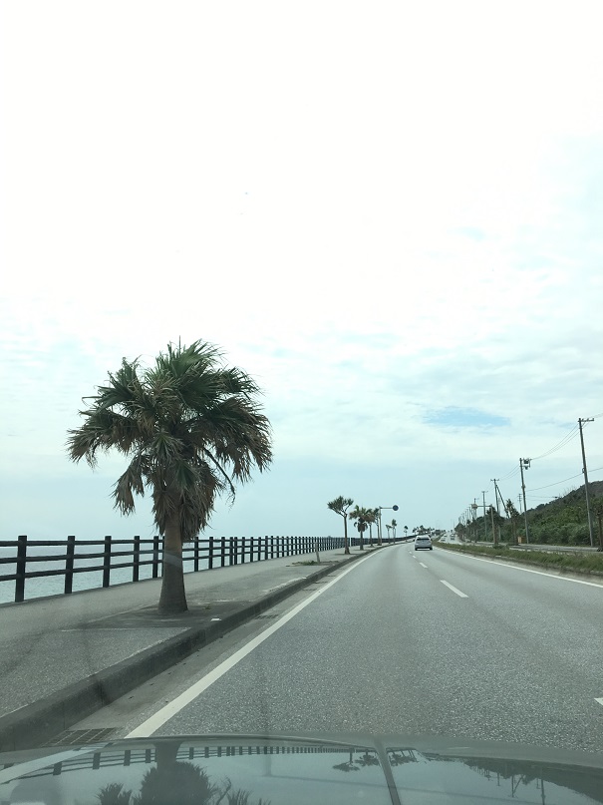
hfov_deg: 48.2
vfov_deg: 61.7
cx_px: 302
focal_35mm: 29
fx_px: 674
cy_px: 402
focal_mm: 4.15
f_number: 2.2
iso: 25
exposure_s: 1/1425
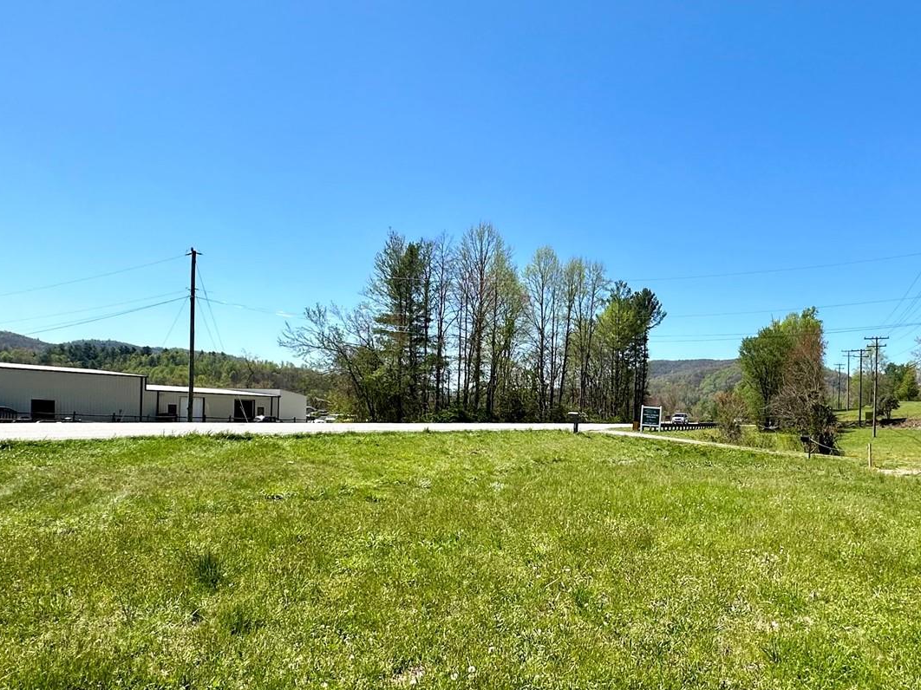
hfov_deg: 63.0
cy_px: 430
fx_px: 718
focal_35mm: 27
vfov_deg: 50.8
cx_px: 643
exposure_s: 1/1689
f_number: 2.2
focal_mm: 2.22
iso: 50
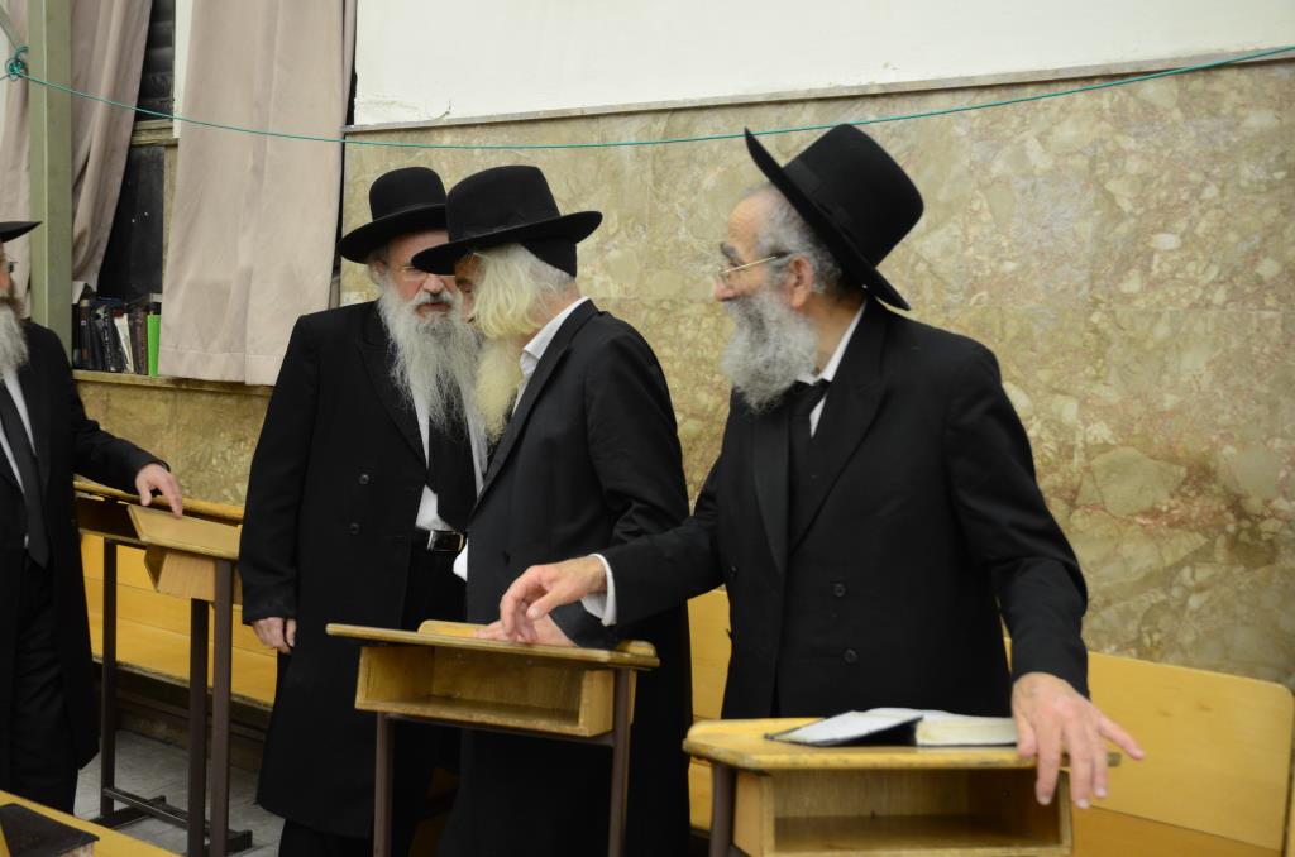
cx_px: 648
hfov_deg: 57.3
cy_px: 428
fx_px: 1184
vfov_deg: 39.8
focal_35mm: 33
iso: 1000
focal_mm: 22
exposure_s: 1/125
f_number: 5
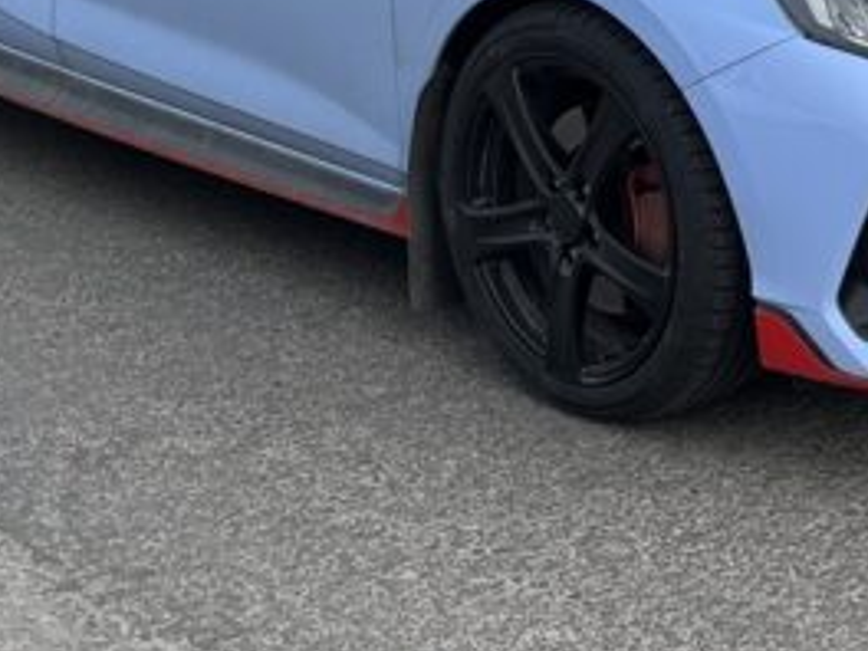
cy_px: 118
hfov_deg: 19.4
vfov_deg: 14.6
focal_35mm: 101
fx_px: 2533
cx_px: 608
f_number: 1.6
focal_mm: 5.1
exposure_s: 1/804
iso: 50
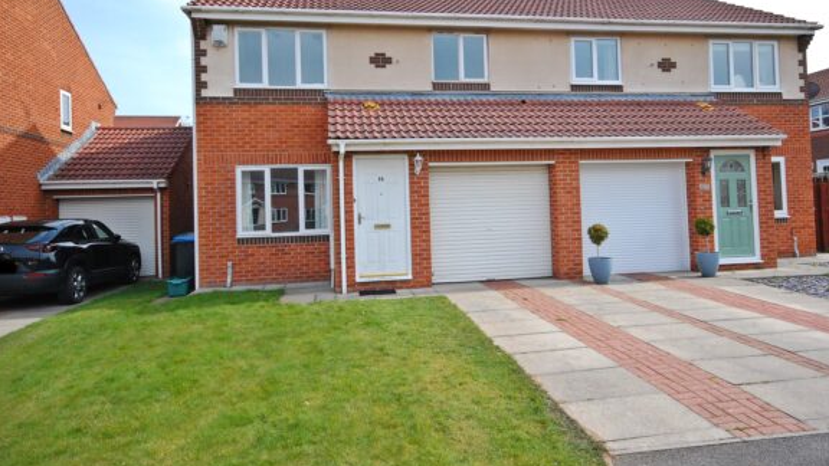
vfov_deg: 46.6
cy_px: 195
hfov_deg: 75.1
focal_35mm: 25
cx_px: 420
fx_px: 540
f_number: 11
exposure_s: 1/500
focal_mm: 15
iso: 800
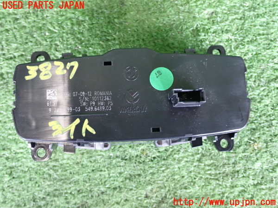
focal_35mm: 41
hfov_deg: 45.8
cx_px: 139
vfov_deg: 35.1
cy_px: 104
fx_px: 329
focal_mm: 7.31
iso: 800
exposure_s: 1/25
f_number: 2.8
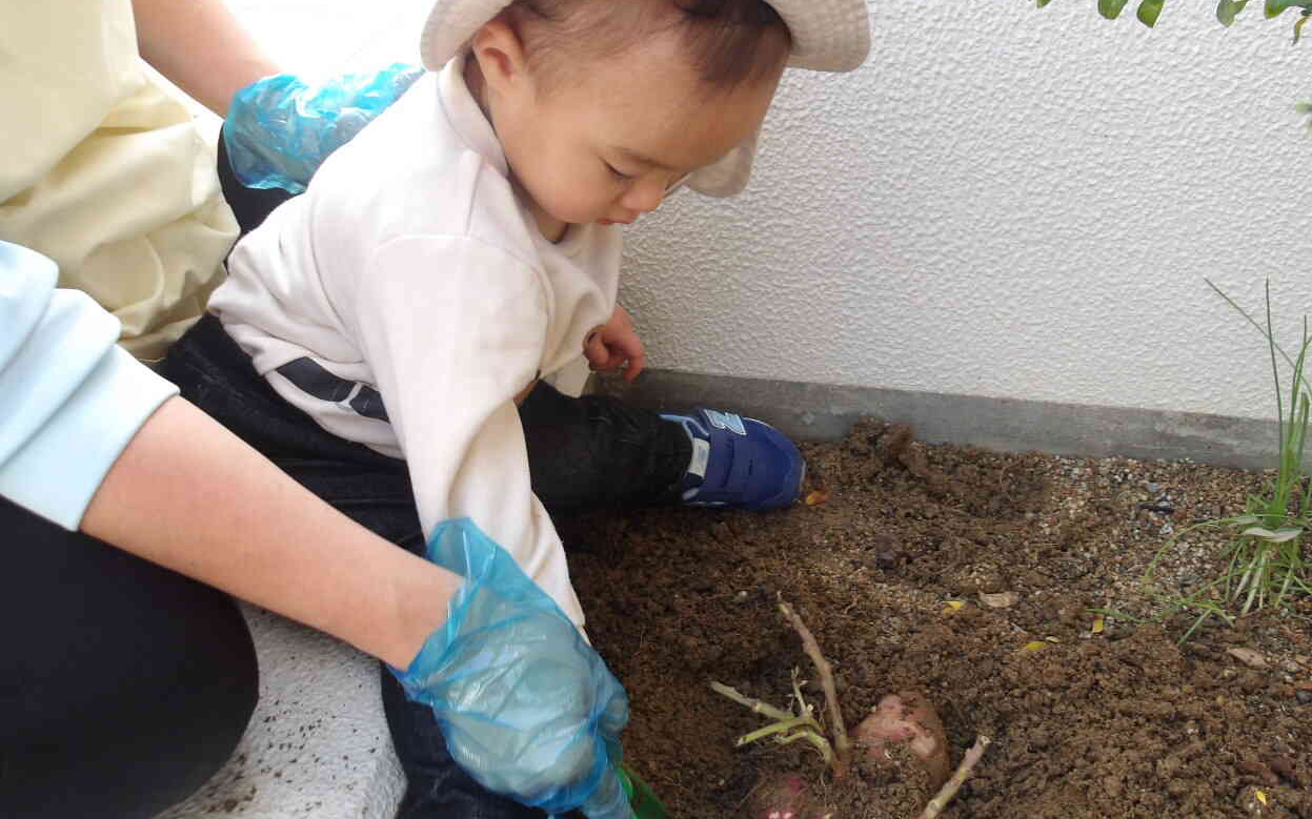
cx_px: 640
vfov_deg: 34.4
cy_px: 357
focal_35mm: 37
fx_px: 1323
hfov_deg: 52.7
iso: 100
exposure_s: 1/74
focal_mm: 6.1
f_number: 3.3
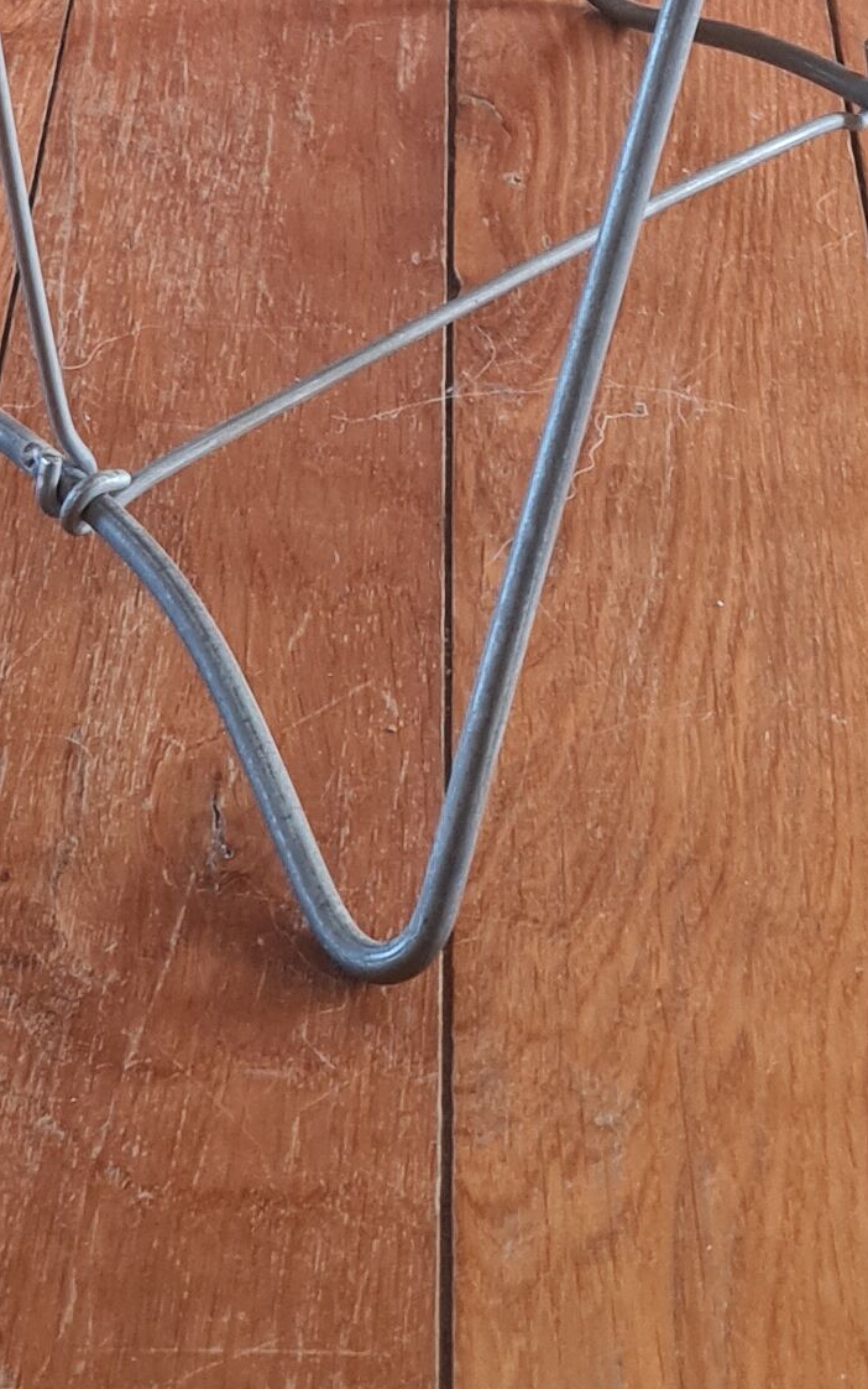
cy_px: -701
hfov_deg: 13.1
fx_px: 3744
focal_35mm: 99
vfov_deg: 18.5
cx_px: 33
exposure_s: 1/50
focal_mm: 5.4
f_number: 1.8
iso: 250
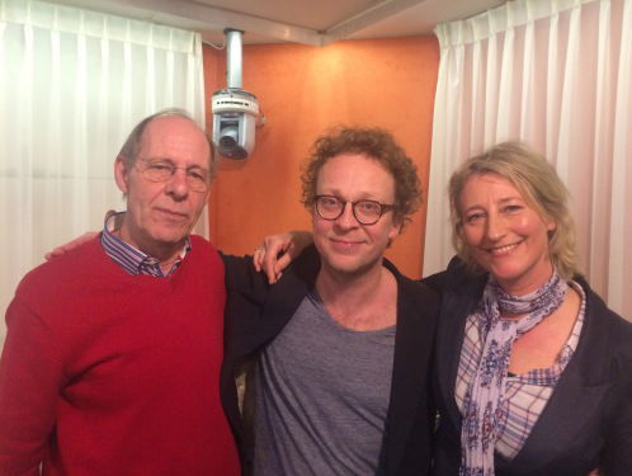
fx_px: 530
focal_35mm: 29
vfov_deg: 48.3
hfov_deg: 61.6
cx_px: 316
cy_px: 238
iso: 320
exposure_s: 1/33
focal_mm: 4.15
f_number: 2.2
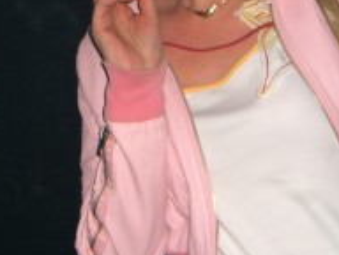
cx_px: 138
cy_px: -19
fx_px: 1165
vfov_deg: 12.3
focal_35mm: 119
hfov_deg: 16.5
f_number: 2.8
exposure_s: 1/60
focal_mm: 7.9
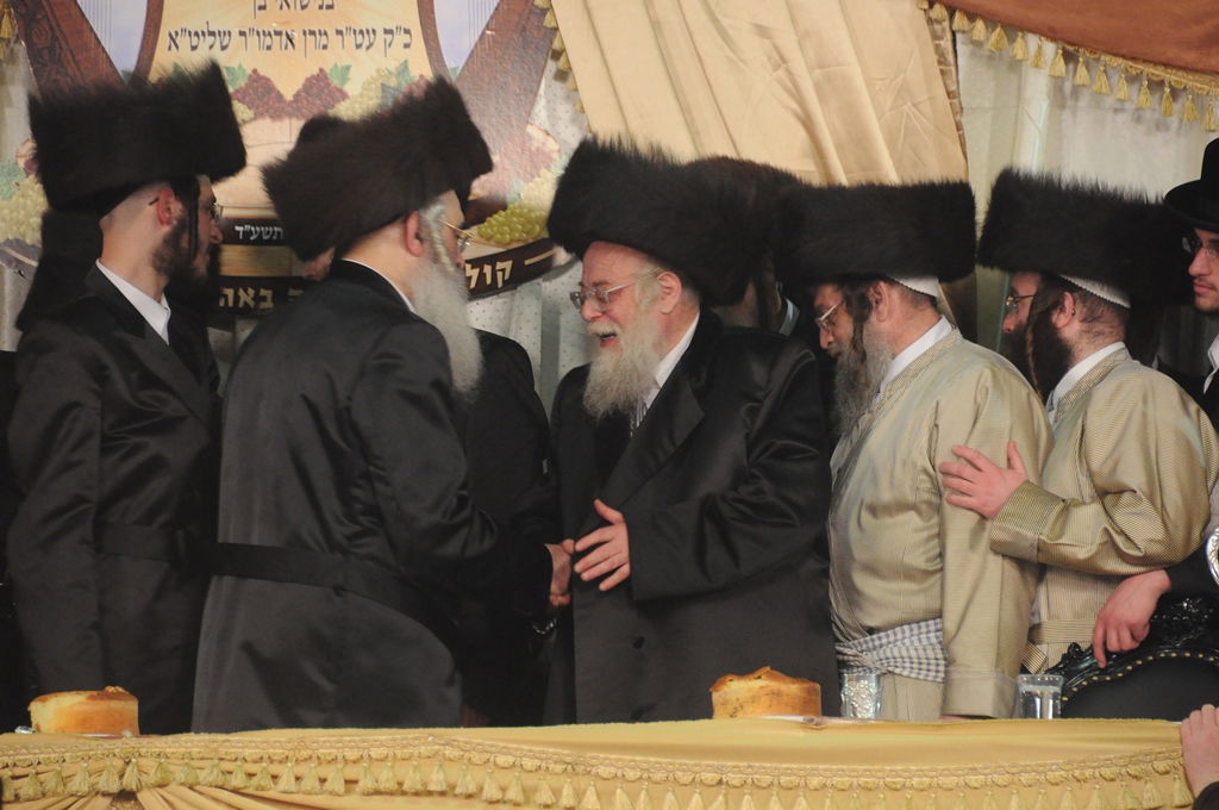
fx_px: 7609
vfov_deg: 6.1
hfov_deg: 9.2
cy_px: 405
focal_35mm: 225
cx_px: 610
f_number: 5.6
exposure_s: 1/30
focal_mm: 150
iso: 2000
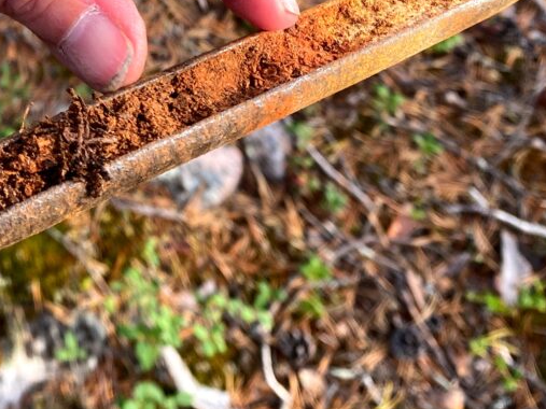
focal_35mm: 70
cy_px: -84
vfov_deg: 19.7
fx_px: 1104
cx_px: -23
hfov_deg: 26.1
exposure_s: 1/203
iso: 32
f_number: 1.8
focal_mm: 4.25
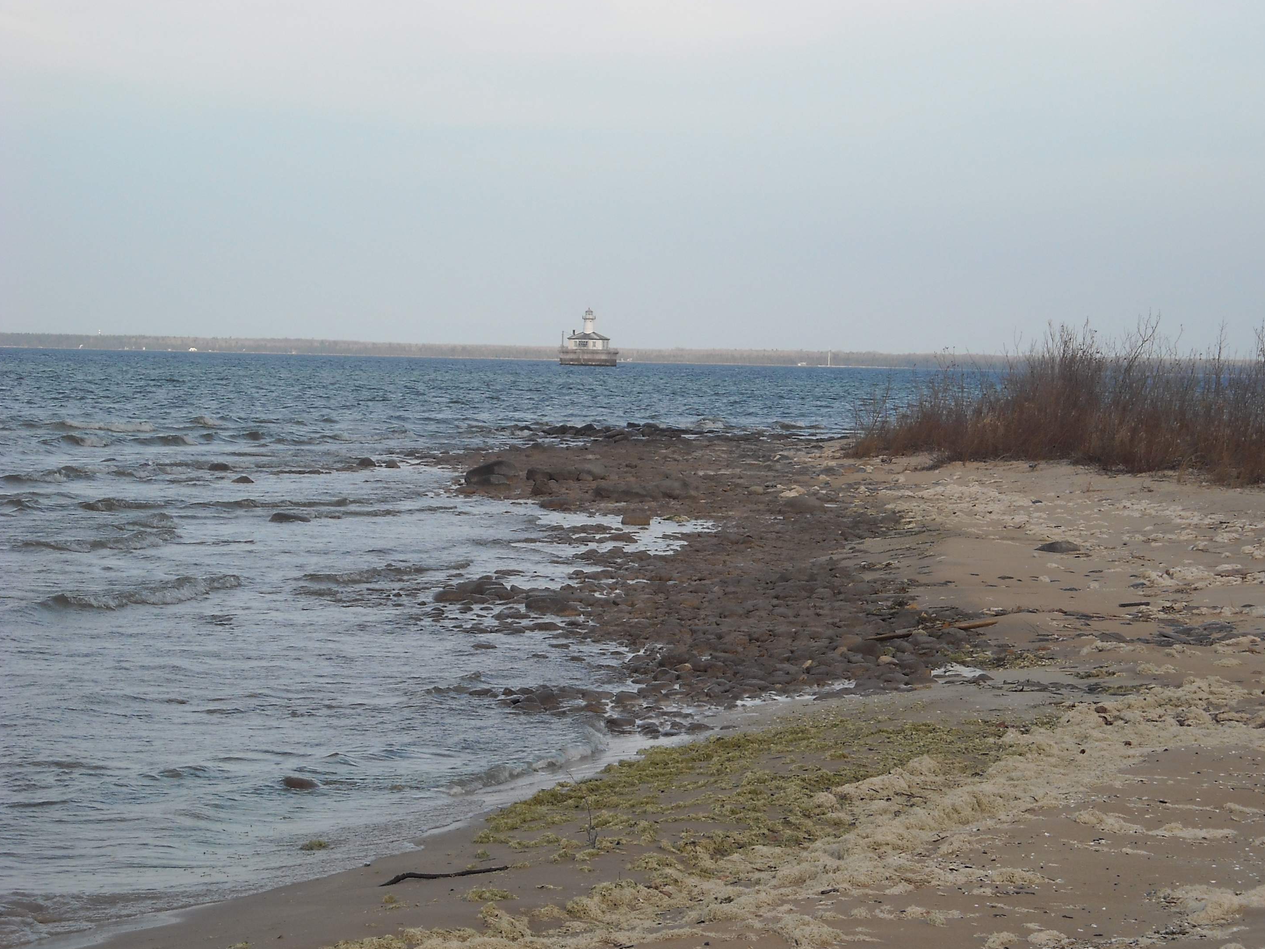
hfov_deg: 17.6
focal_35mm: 112
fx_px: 4093
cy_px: 481
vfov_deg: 13.2
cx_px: 666
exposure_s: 1/296
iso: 64
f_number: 4.7
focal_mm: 17.1
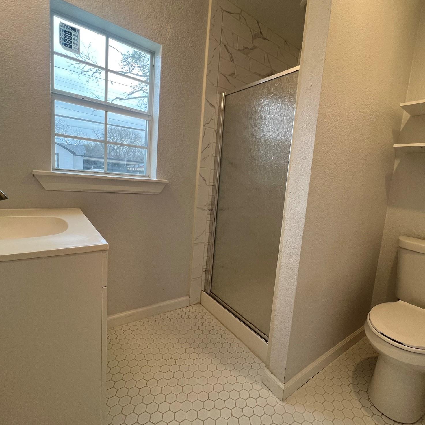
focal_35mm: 16
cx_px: 240
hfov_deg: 87.0
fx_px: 222
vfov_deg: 87.4
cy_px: 213
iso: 100
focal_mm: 1.57
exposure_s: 1/120
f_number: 1.8
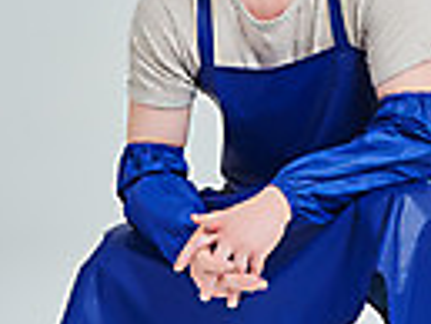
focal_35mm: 256
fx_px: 3190
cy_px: -97
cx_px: 262
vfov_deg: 5.8
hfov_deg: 7.7
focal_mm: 86
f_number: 14
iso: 100
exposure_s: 1/125
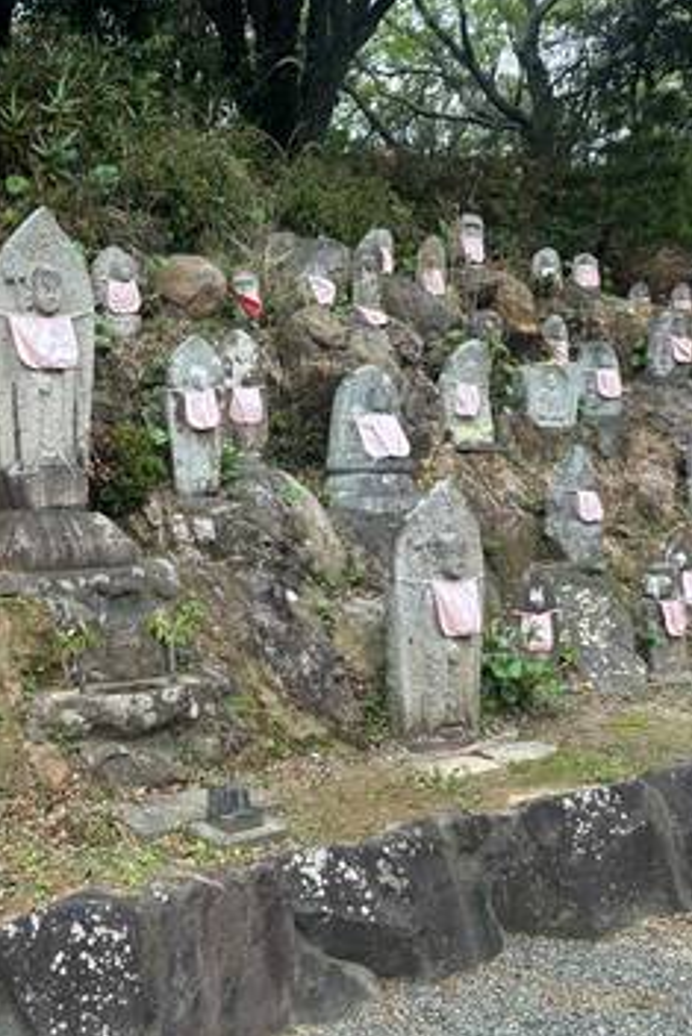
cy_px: 518
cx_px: -12
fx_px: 979
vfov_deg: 55.8
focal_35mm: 34
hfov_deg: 35.0
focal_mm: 6.86
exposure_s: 1/257
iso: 80
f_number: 1.78
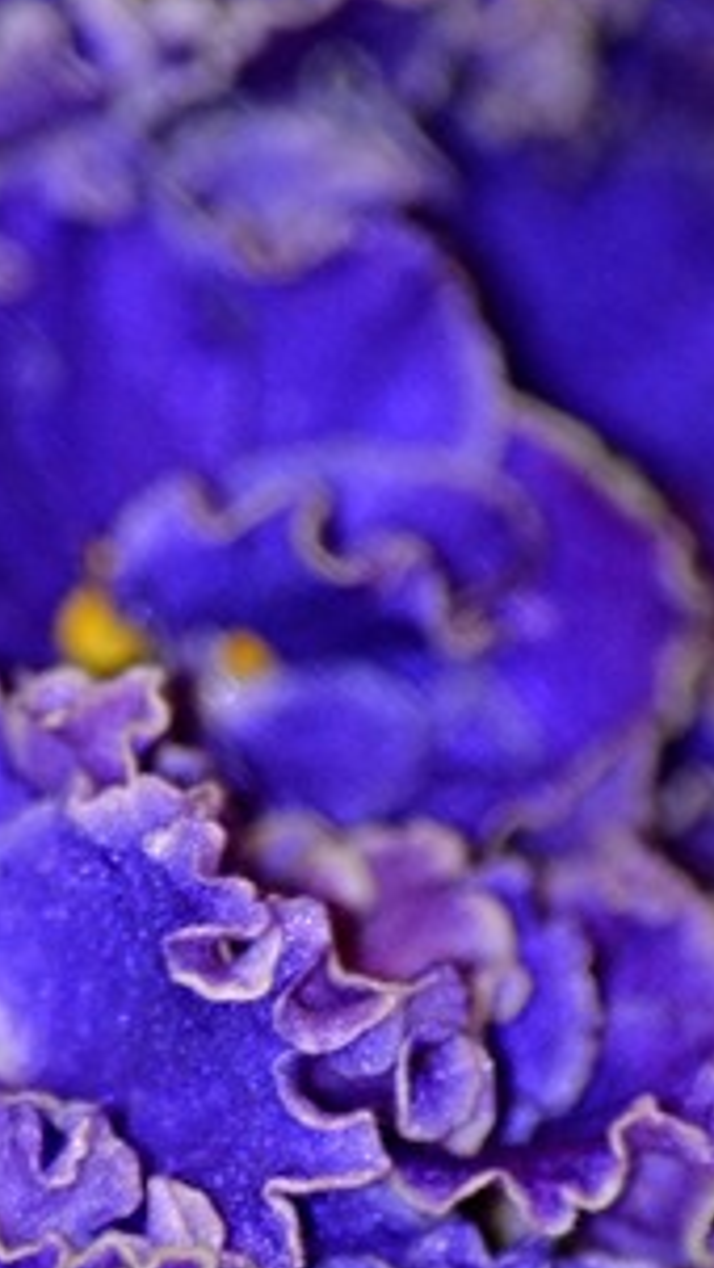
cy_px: 1062
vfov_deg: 2.3
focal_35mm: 934
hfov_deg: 1.3
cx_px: 141
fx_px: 31419
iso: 3200
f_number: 7.1
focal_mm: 300
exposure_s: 1/60
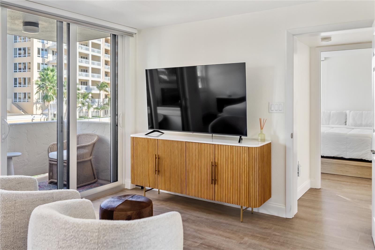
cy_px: 125
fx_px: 302
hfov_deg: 63.6
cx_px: 188
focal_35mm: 29
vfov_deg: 45.0
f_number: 2.8
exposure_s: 1/100
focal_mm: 29
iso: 125
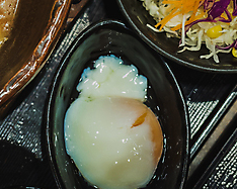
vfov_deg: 12.7
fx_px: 841
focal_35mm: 120
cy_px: -3
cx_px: -1
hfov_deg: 15.7
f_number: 4
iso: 640
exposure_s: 1/100
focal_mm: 50
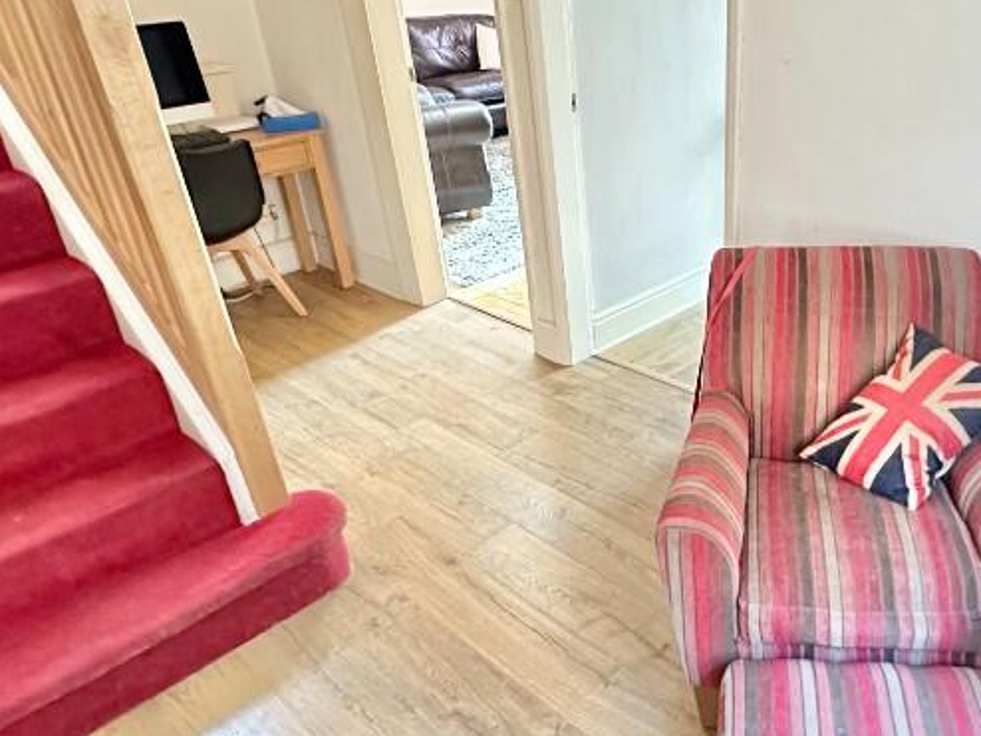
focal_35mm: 29
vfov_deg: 48.2
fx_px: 822
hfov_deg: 60.0
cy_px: 411
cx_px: 665
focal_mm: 2.22
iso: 1250
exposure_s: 1/46
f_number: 2.2
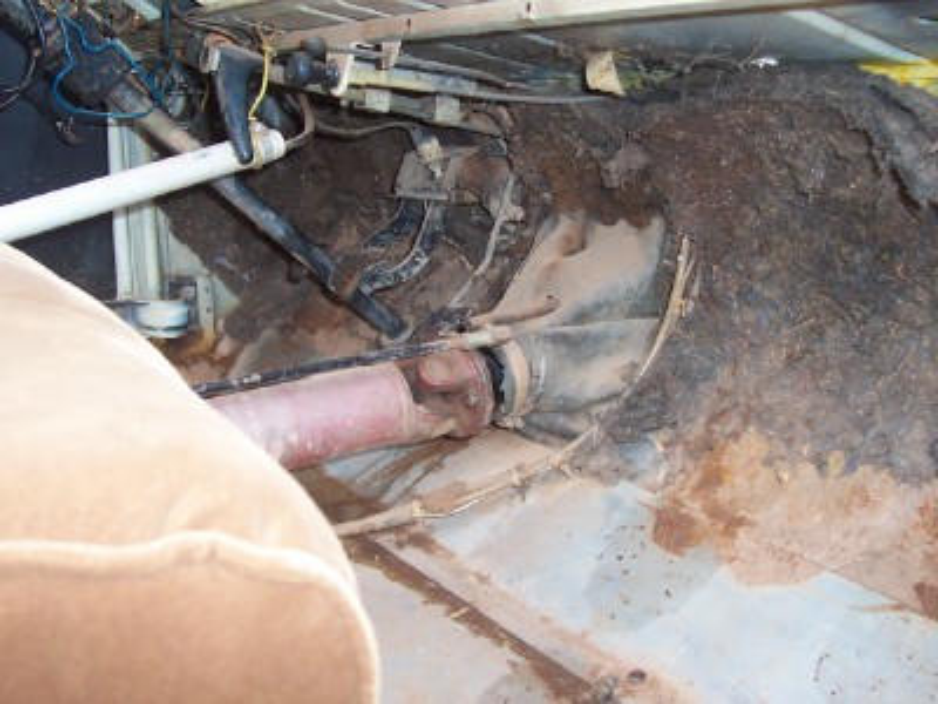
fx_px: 1003
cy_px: 352
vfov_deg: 38.7
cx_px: 469
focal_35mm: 37
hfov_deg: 50.1
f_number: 2.8
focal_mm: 5.6
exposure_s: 1/60
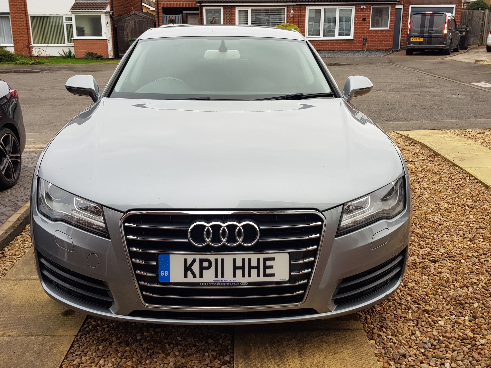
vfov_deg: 53.1
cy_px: 184
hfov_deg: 67.3
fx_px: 369
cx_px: 246
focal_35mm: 26
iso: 40
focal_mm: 4.2
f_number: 1.7
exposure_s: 1/147
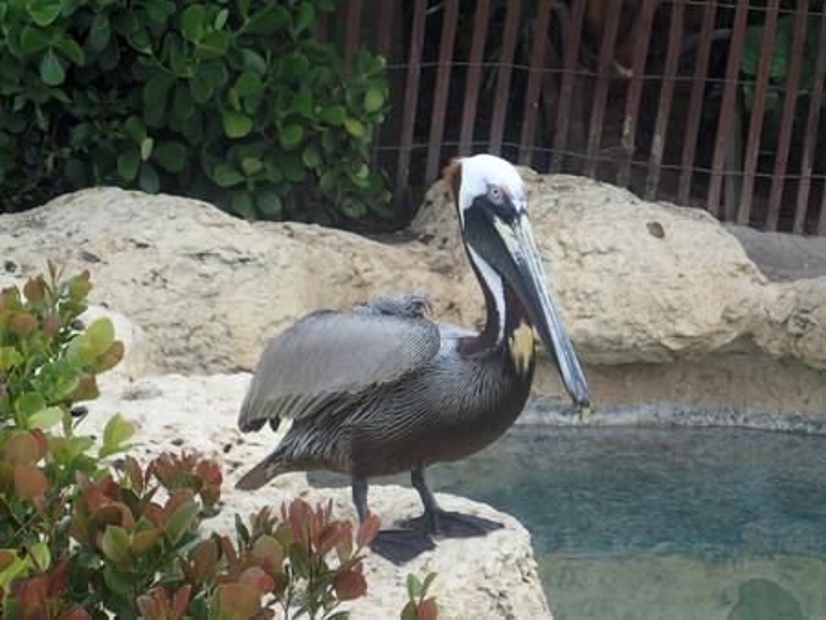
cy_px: 310
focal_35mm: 100
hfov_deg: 19.6
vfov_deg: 14.8
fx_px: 2387
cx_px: 413
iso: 125
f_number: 4.9
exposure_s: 1/200
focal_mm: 18
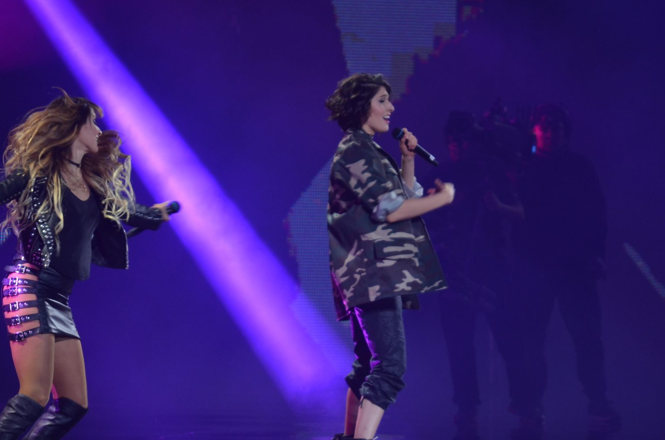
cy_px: 258
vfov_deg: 3.7
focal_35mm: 366
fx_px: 6745
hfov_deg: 5.6
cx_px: 237
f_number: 5.6
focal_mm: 180
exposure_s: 1/125
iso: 800
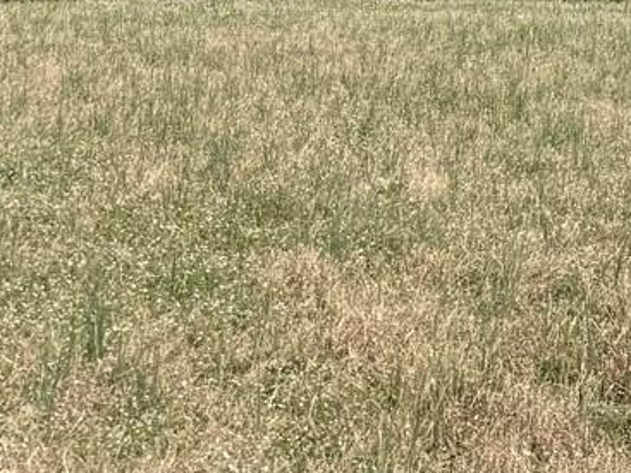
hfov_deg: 11.9
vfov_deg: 10.3
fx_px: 2442
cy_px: -454
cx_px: 1528
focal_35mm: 134
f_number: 1.78
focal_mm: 6.76
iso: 80
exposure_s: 1/4975
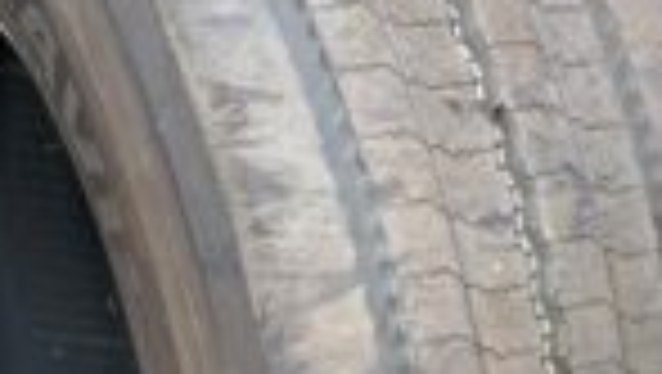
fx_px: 1458
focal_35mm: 83
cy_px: 331
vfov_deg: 14.5
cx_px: 423
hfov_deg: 25.5
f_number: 1.8
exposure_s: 1/212
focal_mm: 4.25
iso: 32
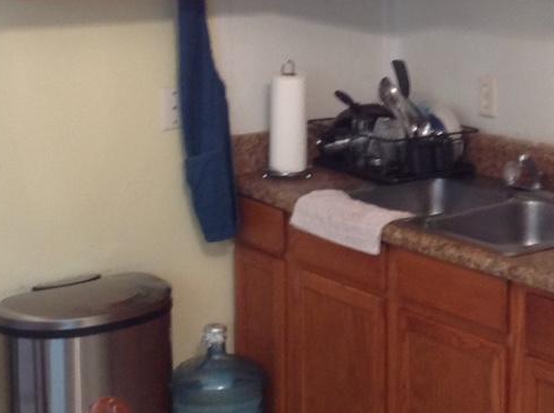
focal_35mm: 93
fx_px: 1485
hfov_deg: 21.0
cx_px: 398
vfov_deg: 15.7
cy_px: 93
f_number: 2.4
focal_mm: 4.28
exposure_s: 1/15
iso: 125
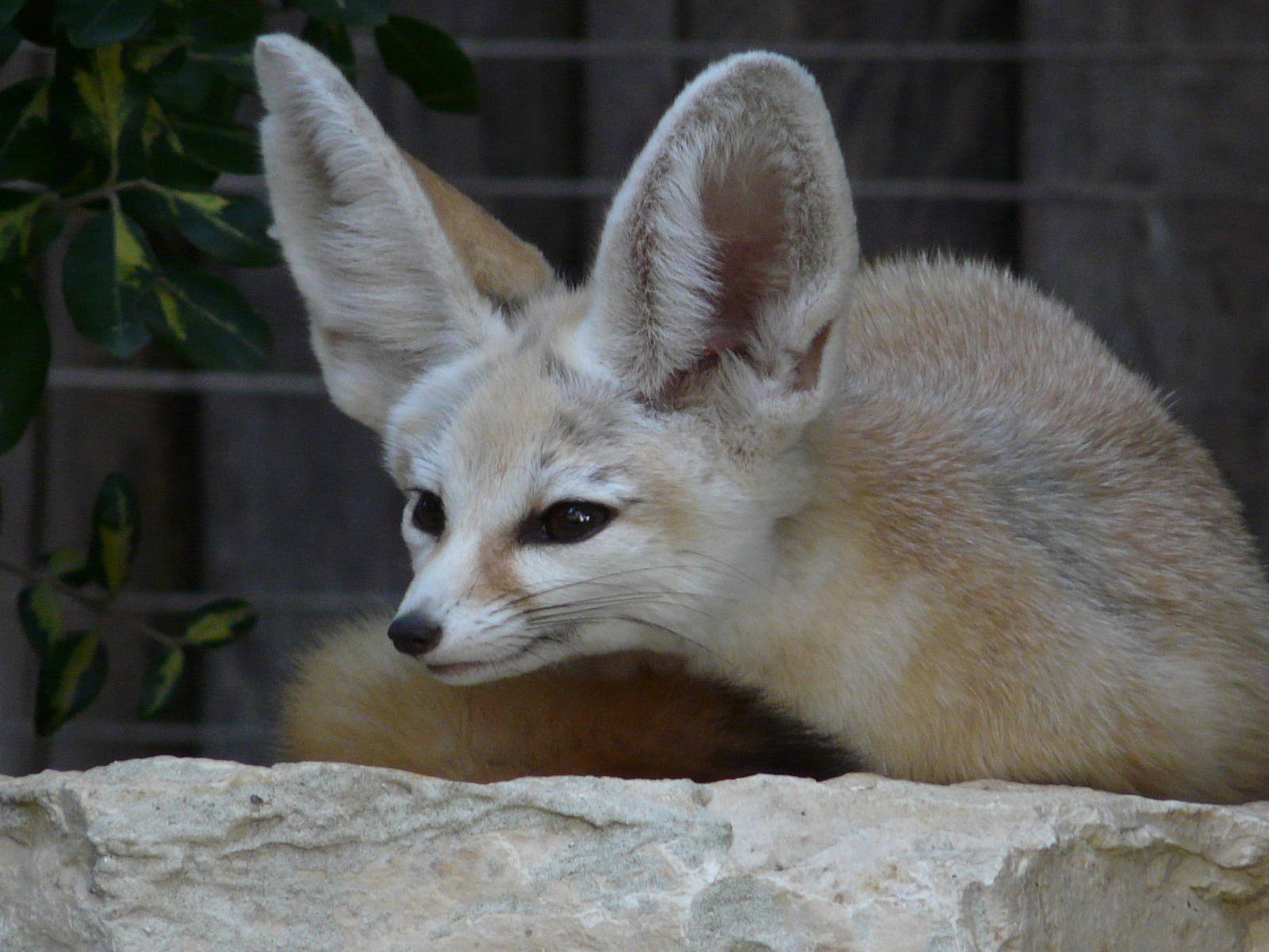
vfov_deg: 1.9
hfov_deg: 2.5
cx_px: 634
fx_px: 29437
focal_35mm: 803
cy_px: 476
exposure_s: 1/30
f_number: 4.2
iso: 200
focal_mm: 82.8
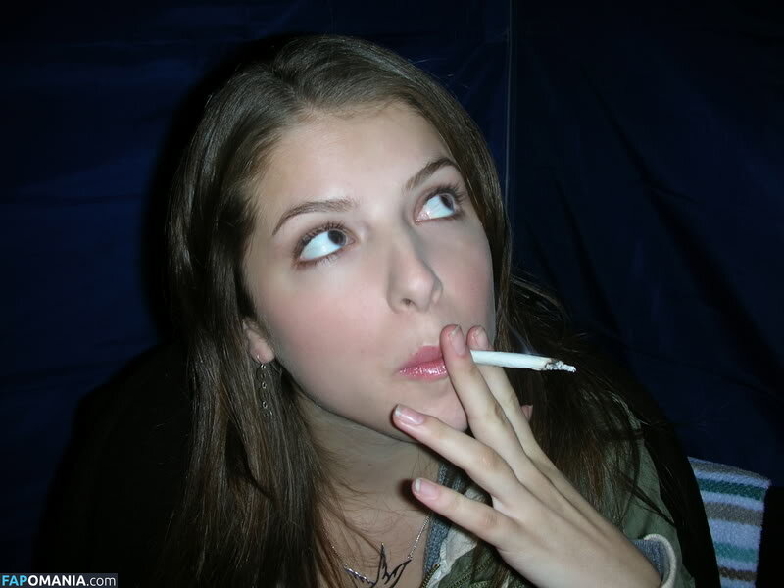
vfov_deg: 40.7
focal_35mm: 35
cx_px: 392
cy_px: 294
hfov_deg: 52.6
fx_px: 793
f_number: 3
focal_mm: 5.8
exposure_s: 1/60.1
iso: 50
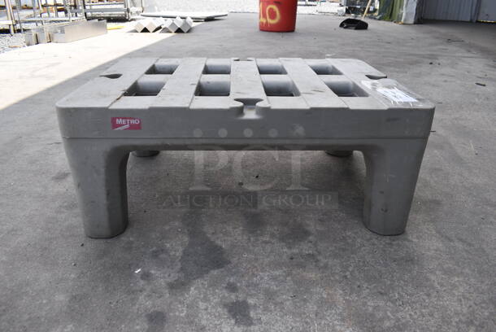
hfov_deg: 67.3
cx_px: 248
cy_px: 166
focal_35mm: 27
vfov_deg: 48.0
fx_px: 372
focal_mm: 18
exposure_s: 1/250
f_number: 7.1
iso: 200
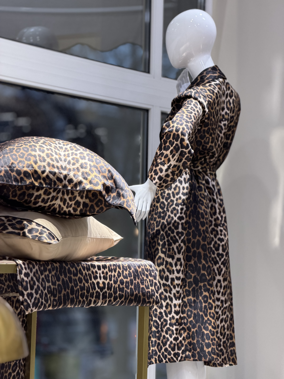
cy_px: 190
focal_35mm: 100
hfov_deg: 14.8
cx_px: 142
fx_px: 1094
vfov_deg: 19.6
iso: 200
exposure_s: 1/100
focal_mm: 16.89
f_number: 2.8
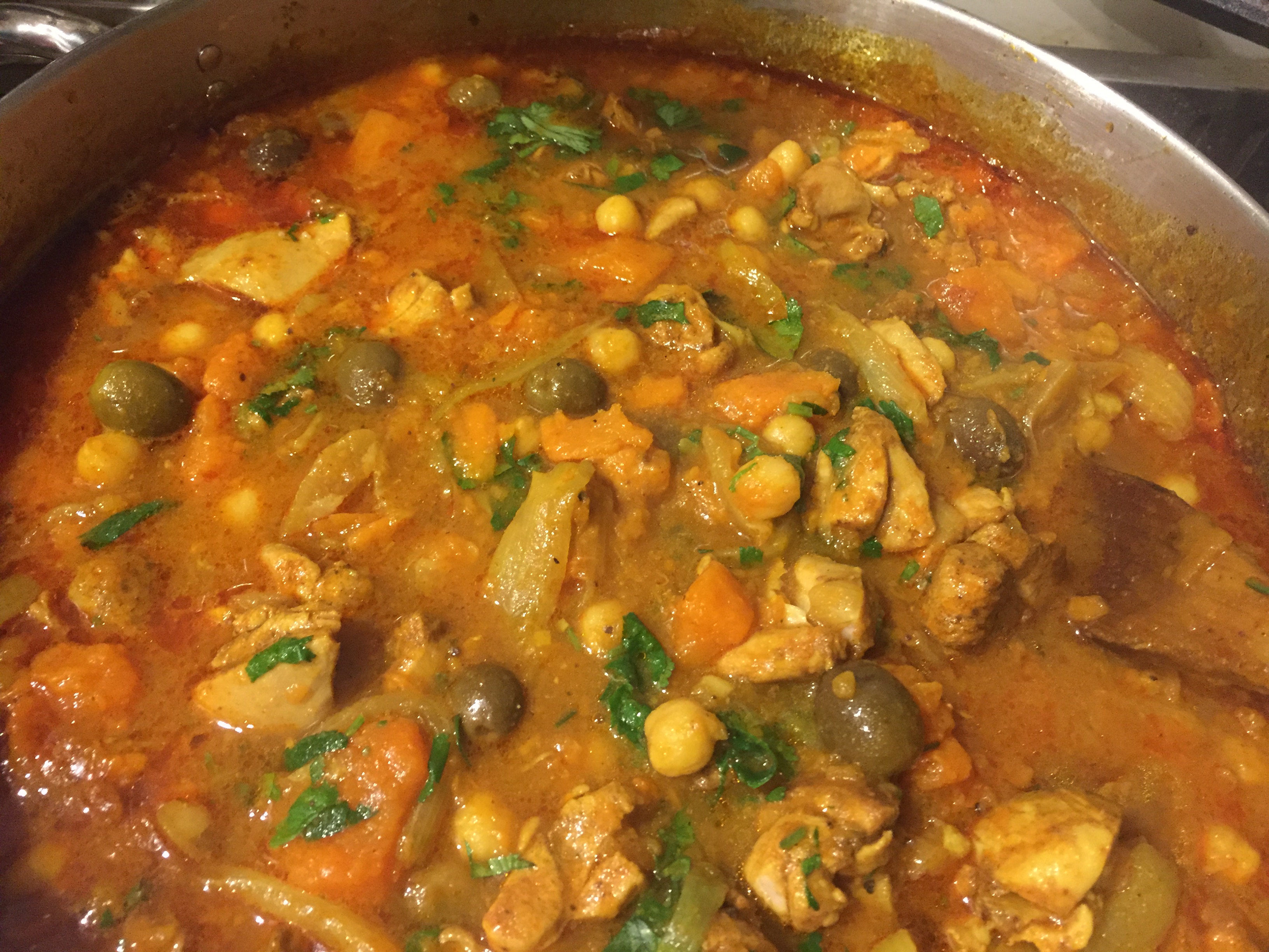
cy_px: 476
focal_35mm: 29
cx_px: 634
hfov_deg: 61.7
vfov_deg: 48.2
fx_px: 1063
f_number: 2.2
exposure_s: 1/17
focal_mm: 4.15
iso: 250
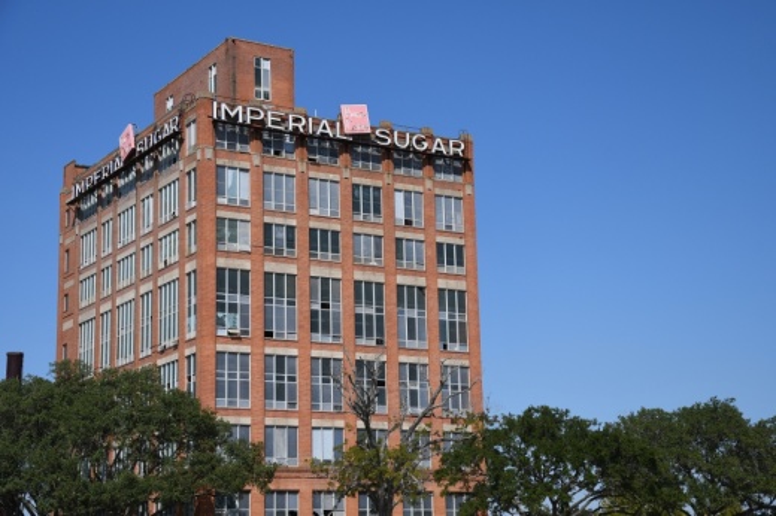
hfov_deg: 30.1
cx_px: 388
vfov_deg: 20.3
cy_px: 258
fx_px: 1443
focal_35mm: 67
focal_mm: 45
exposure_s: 1/1000
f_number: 5.6
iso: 125
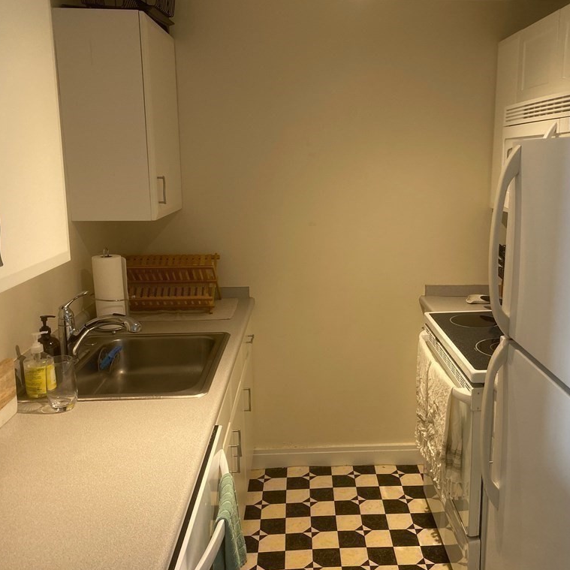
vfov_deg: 52.5
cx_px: 343
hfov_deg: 52.2
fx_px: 578
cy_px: 286
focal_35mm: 31
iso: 160
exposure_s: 1/60
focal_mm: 4.25
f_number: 1.8
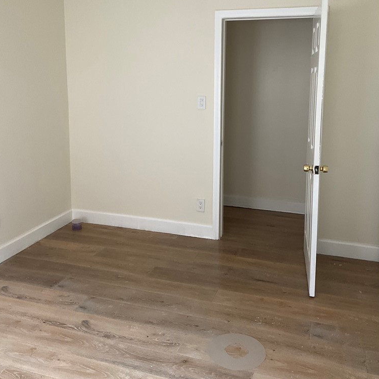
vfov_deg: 46.7
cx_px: 188
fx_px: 434
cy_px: 134
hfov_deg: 47.2
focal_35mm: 35
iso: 64
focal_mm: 3
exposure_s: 1/94
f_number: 1.8
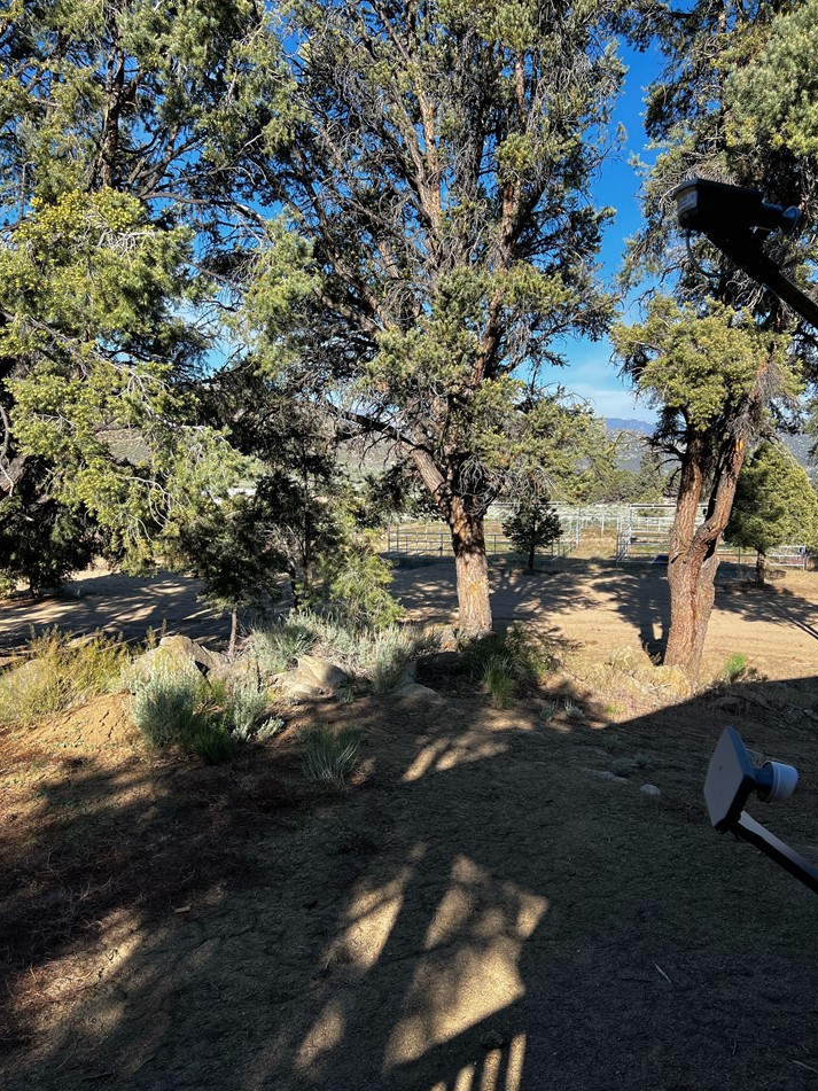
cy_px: 551
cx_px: 402
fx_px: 882
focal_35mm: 28
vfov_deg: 63.4
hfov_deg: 49.7
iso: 50
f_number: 1.5
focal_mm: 5.7
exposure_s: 1/1808
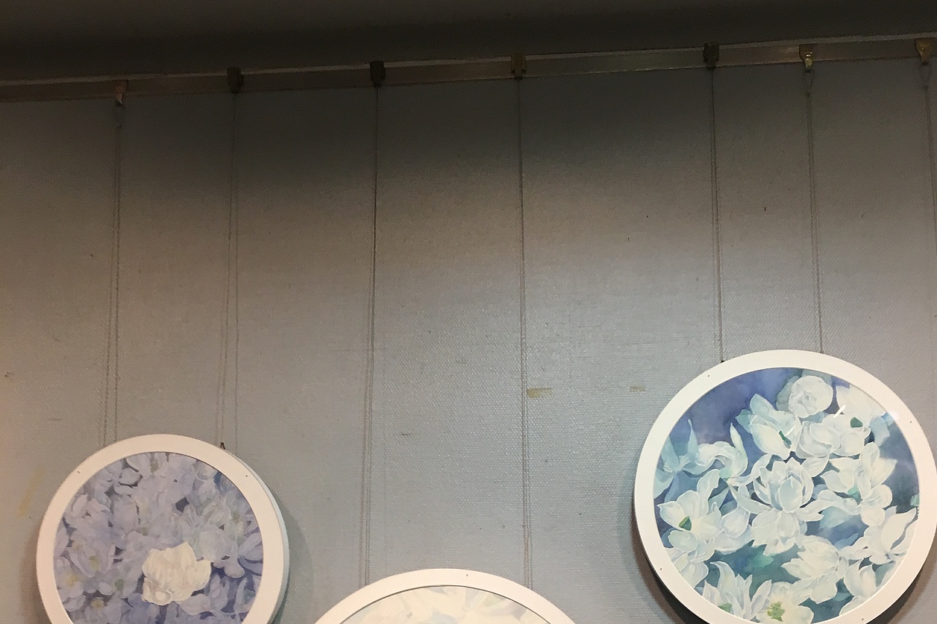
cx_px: 475
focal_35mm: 41
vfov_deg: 31.4
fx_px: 1067
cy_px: 541
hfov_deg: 47.4
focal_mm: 4.15
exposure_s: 1/33
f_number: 2.2
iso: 100
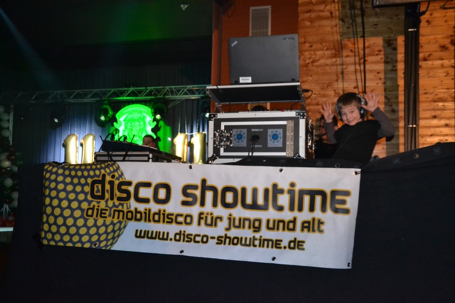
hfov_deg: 49.6
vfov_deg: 34.2
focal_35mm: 39
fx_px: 493
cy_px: 152
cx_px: 228
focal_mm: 26
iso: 3200
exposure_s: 1/60
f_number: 4
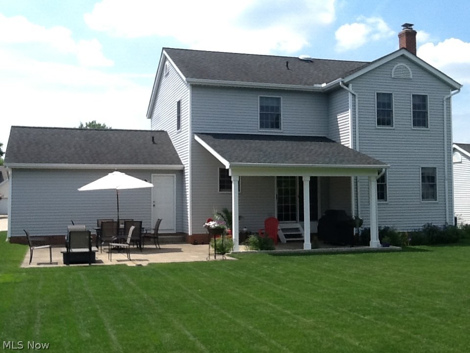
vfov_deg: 32.9
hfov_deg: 42.9
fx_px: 597
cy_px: 176
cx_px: 235
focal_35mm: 44
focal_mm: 2.03
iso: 40
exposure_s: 1/1070
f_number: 2.4
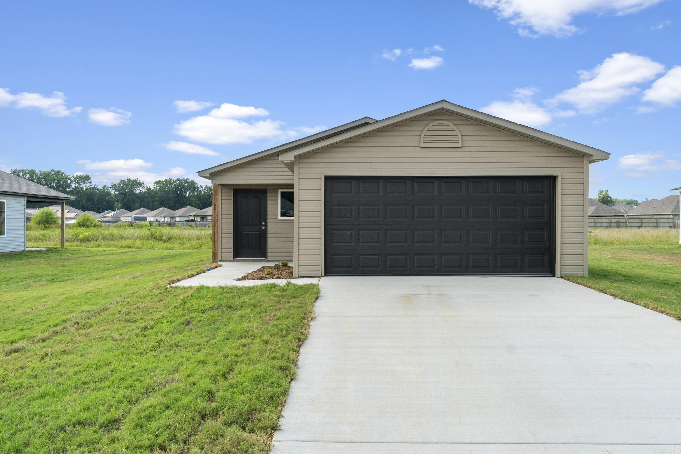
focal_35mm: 27
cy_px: 227
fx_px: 511
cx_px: 340
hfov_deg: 67.4
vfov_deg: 47.9
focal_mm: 18
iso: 250
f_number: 9
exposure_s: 1/400
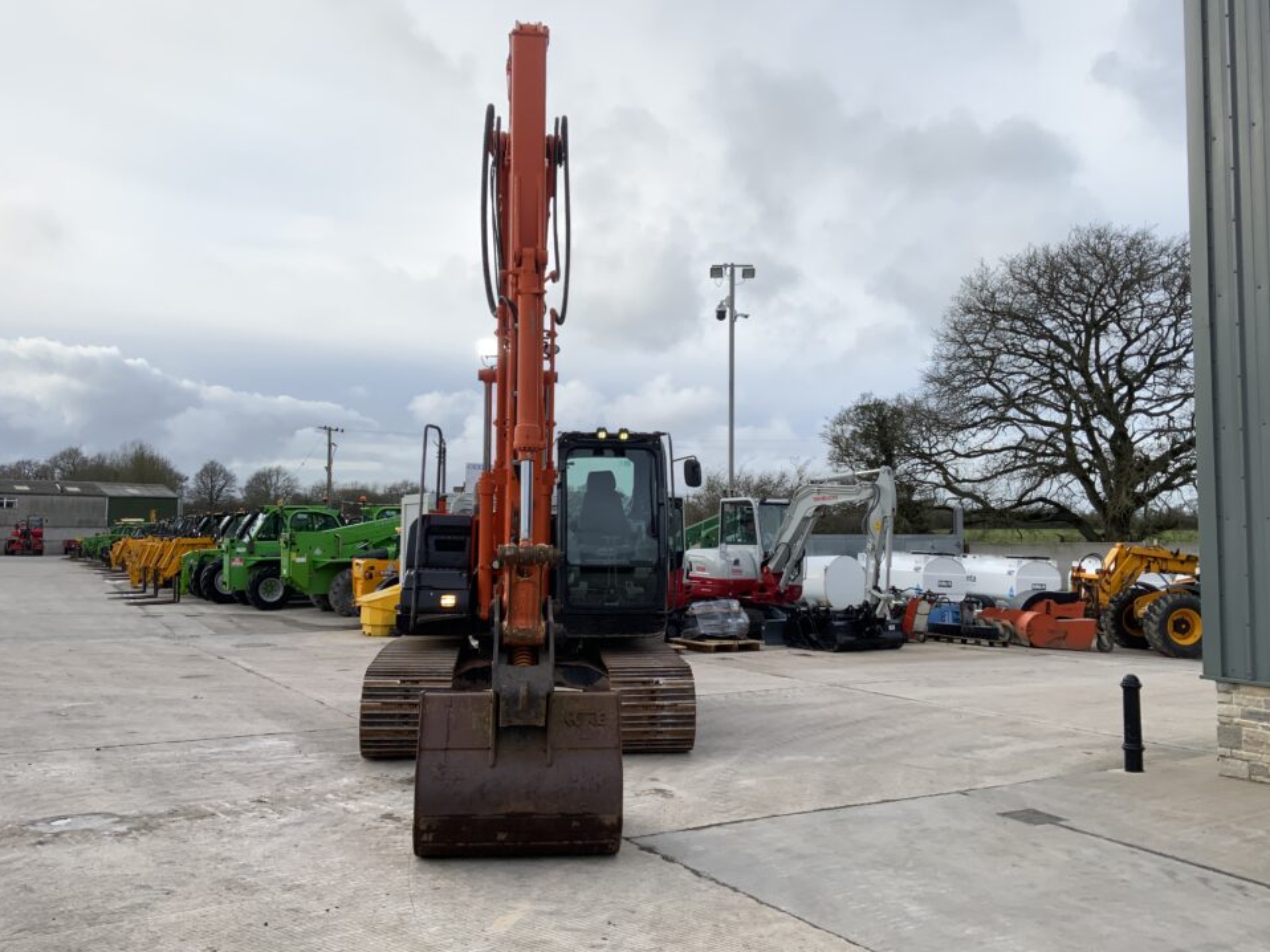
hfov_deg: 58.4
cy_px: 464
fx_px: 1137
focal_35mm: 31
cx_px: 642
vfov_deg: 45.4
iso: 16
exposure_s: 1/353
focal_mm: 3
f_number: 1.8
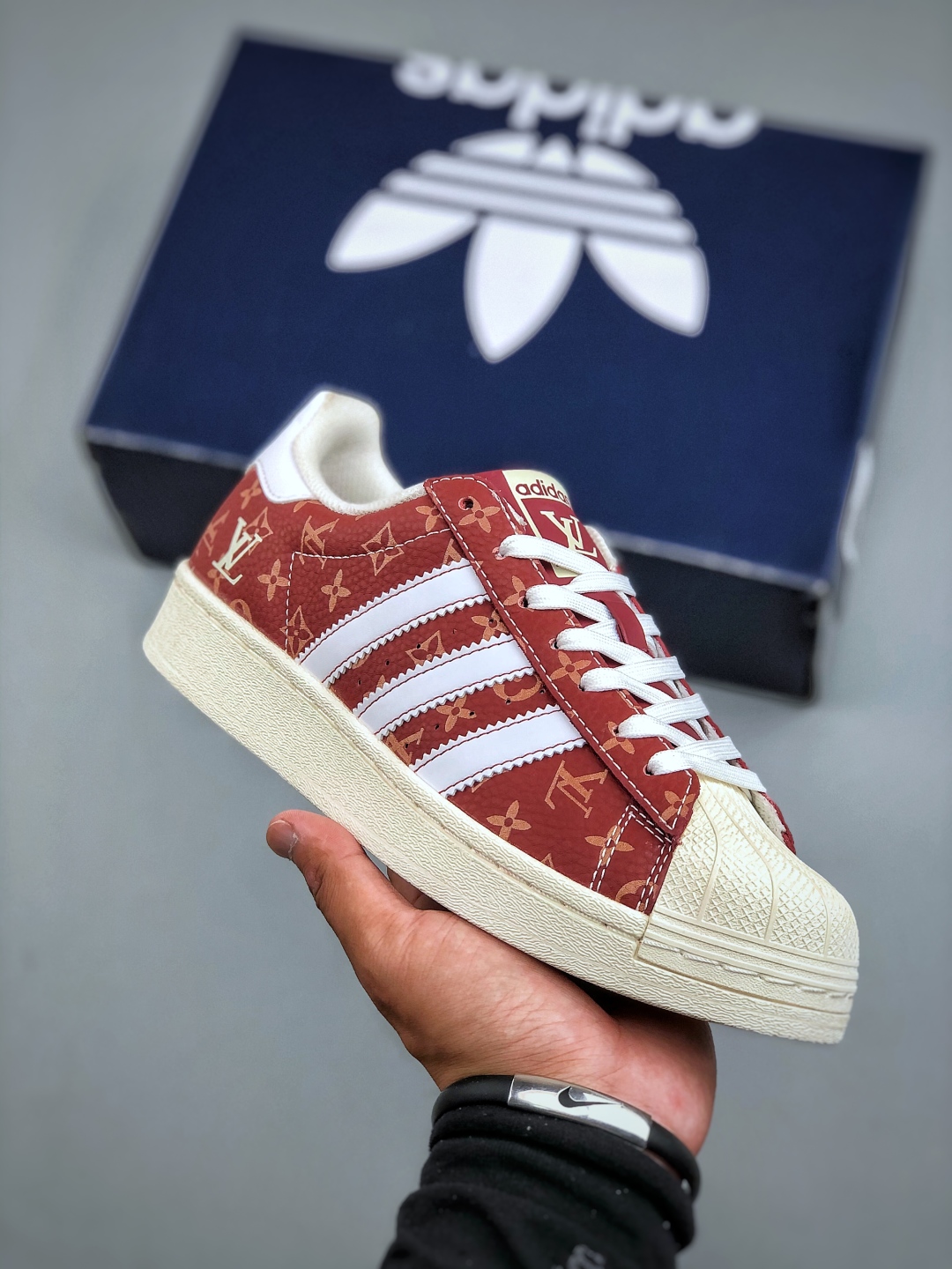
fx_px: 2090
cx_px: 476
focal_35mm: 57
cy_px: 634
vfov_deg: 33.8
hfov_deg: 25.7
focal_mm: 6.6
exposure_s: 1/100
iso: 32
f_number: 2.8
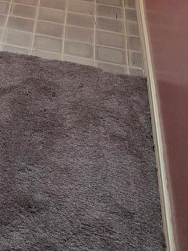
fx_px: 616
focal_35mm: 85
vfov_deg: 21.4
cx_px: -154
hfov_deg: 15.0
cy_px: -52
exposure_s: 1/120
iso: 2500
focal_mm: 6.3
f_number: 1.7
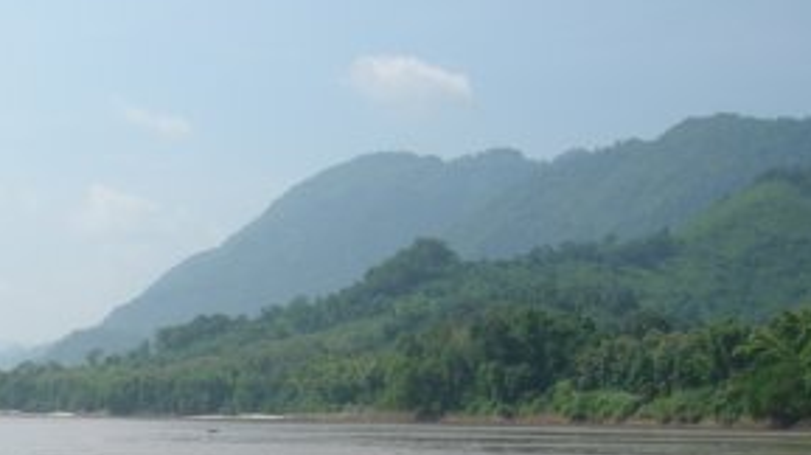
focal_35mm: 87
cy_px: 604
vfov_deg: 13.3
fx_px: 1869
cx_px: -8
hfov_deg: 23.4
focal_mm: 7.5
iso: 64
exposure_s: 1/250
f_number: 6.1
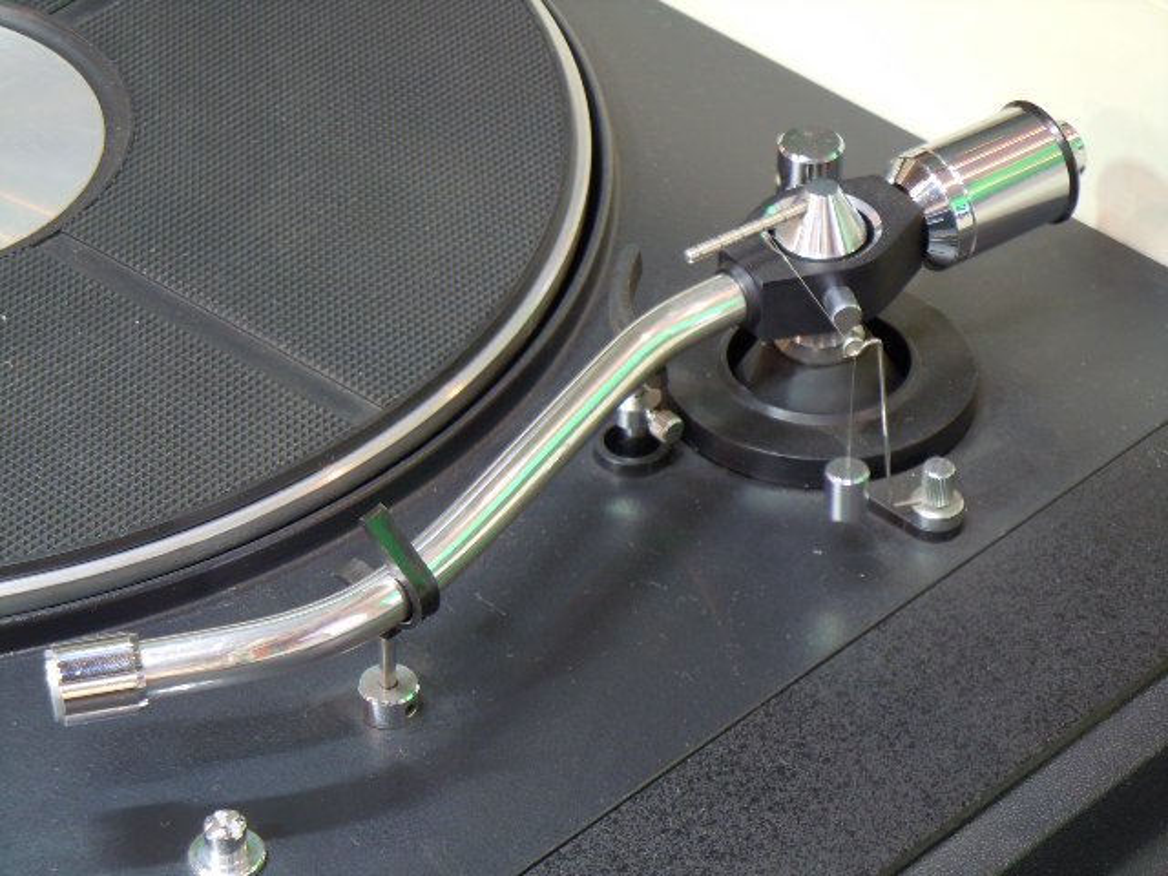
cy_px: 438
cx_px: 584
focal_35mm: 116
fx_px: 3914
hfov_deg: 17.0
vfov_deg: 12.8
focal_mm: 20.9
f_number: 4.6
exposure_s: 1
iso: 100
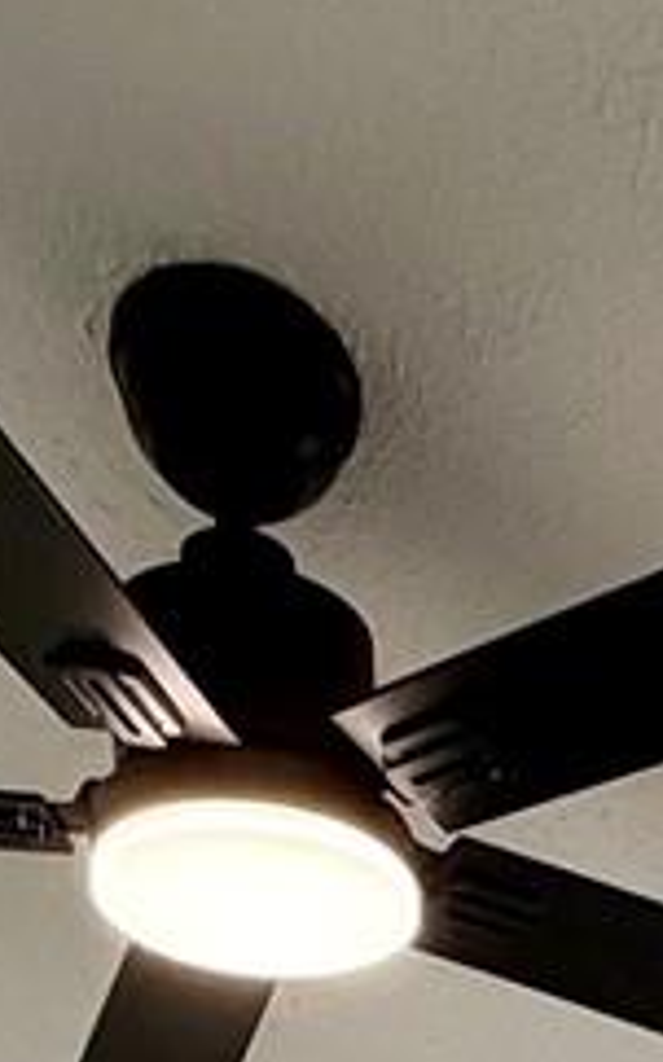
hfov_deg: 12.6
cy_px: 2541
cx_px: 1023
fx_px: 2837
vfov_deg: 14.3
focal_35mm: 98
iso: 64
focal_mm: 2.22
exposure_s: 1/121
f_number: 2.2
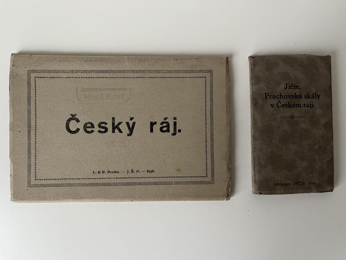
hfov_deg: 67.3
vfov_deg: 53.1
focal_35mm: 26
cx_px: 173
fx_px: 260
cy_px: 130
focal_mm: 5.1
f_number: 1.6
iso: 160
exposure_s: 1/60
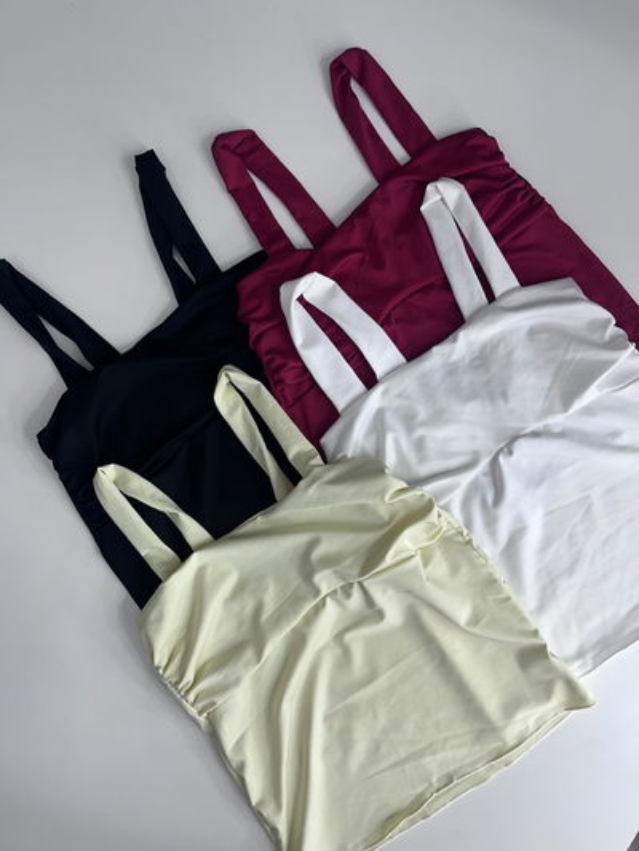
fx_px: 640
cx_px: 320
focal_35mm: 26
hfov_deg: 53.1
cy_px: 426
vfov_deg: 67.3
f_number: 1.6
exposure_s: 1/100
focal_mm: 5.1
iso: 40
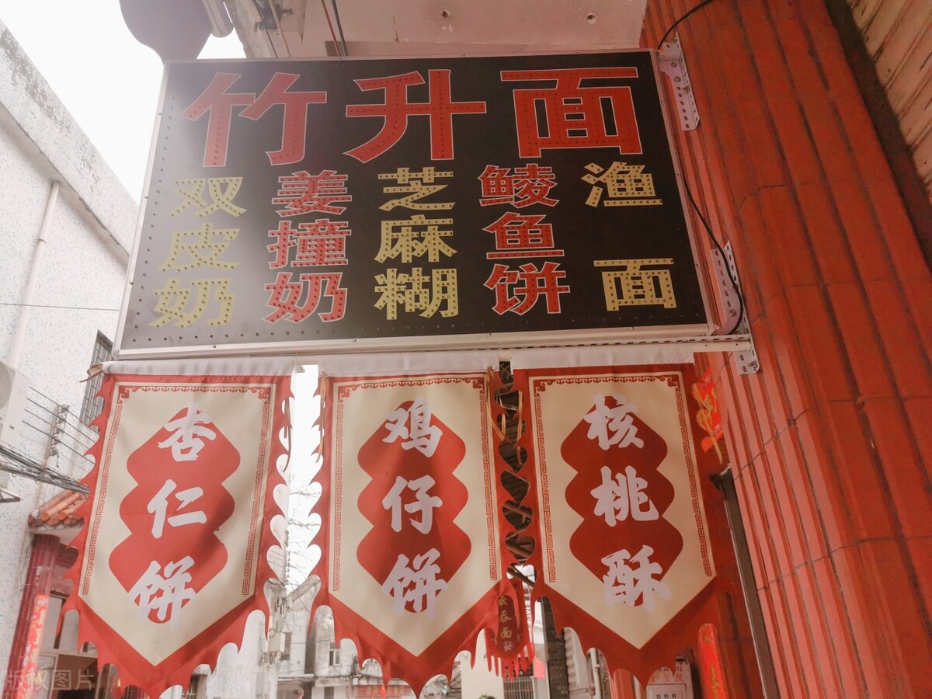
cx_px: 466
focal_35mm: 27
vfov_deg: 51.4
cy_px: 350
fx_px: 727
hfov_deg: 65.3
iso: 50
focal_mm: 5.56
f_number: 1.6
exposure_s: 1/100
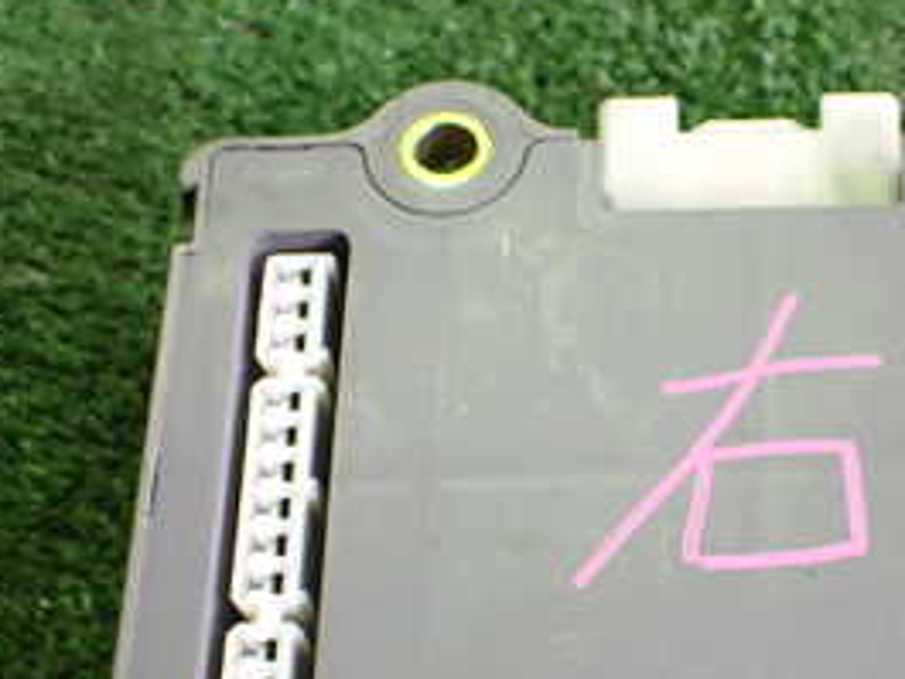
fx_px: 1779
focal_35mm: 68
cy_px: 532
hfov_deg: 27.8
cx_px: 755
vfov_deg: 21.4
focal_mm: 5.4
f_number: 2.3
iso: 800
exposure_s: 1/100
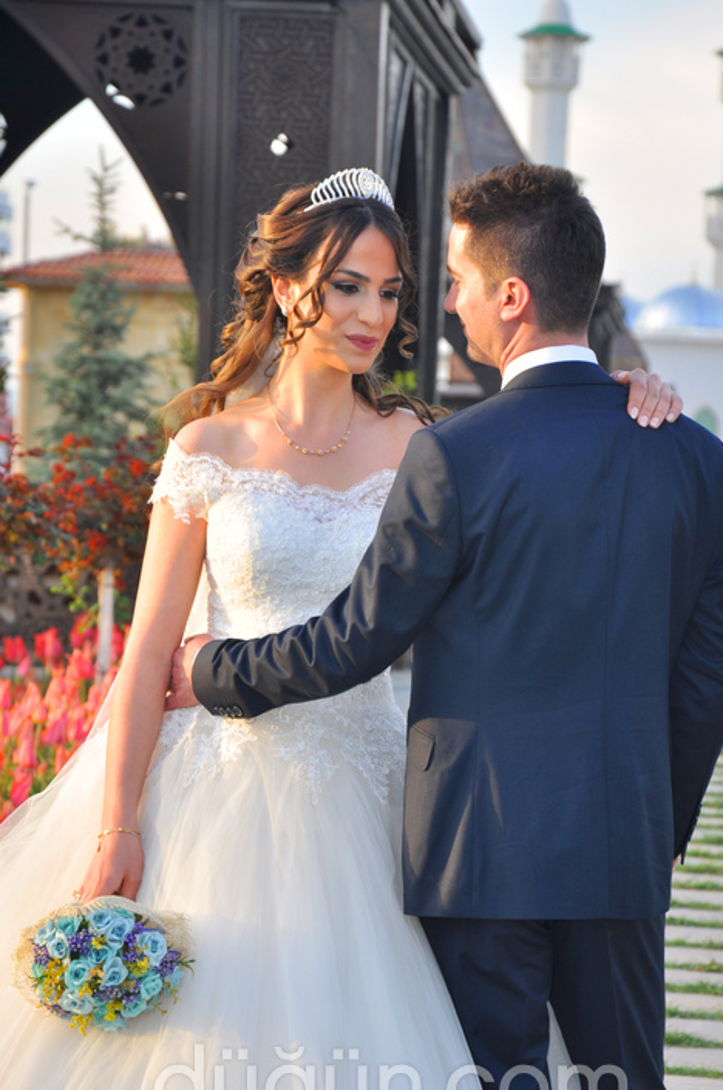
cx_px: 391
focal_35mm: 147
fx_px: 4441
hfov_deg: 9.3
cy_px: 566
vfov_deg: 14.0
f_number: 5.6
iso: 200
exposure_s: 1/80
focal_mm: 90
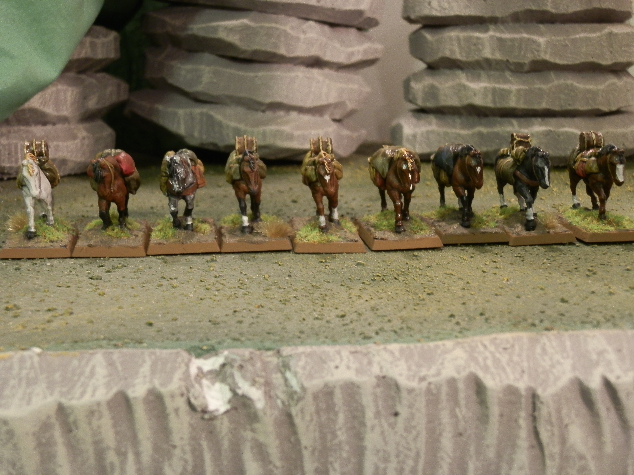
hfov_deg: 31.7
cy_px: 238
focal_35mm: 61
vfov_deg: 24.0
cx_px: 317
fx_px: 1117
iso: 200
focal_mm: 10.99
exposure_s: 1/10
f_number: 3.7
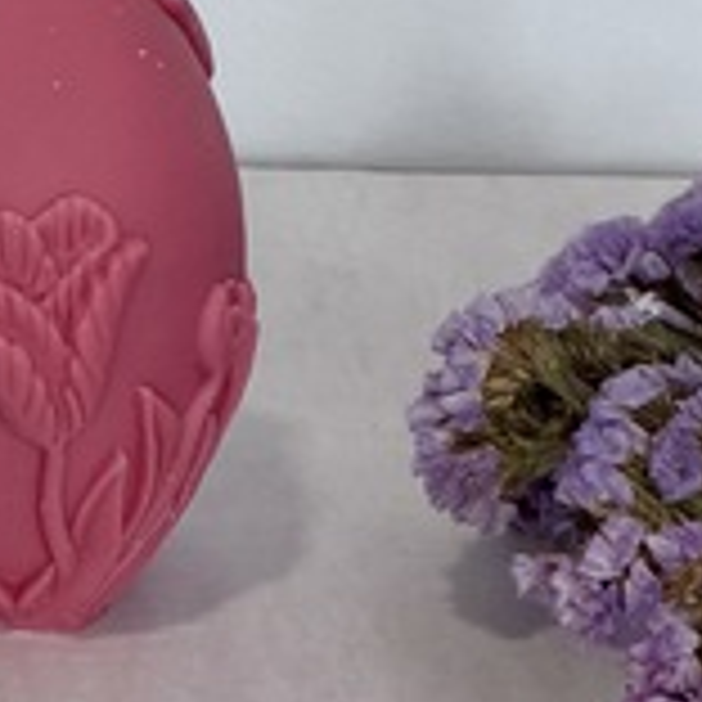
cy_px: -135
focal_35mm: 341
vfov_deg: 5.1
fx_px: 7824
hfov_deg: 5.1
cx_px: -54
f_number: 2.8
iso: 200
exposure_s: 1/121
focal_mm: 16.89
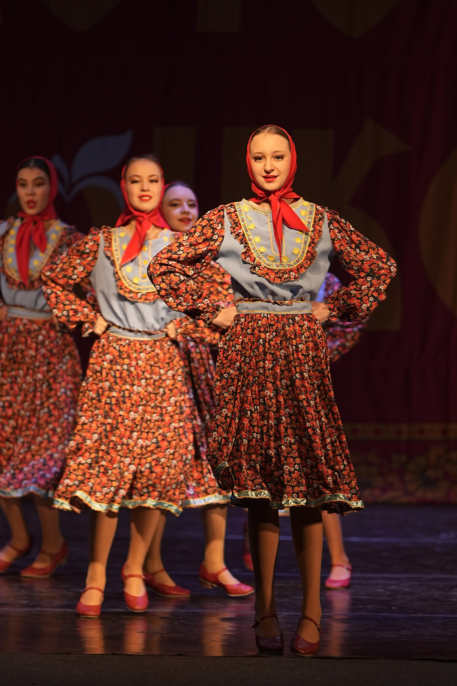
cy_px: 343
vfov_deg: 8.9
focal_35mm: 232
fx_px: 4417
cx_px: 228
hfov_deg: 5.9
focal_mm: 155
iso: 500
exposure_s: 1/400
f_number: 2.8
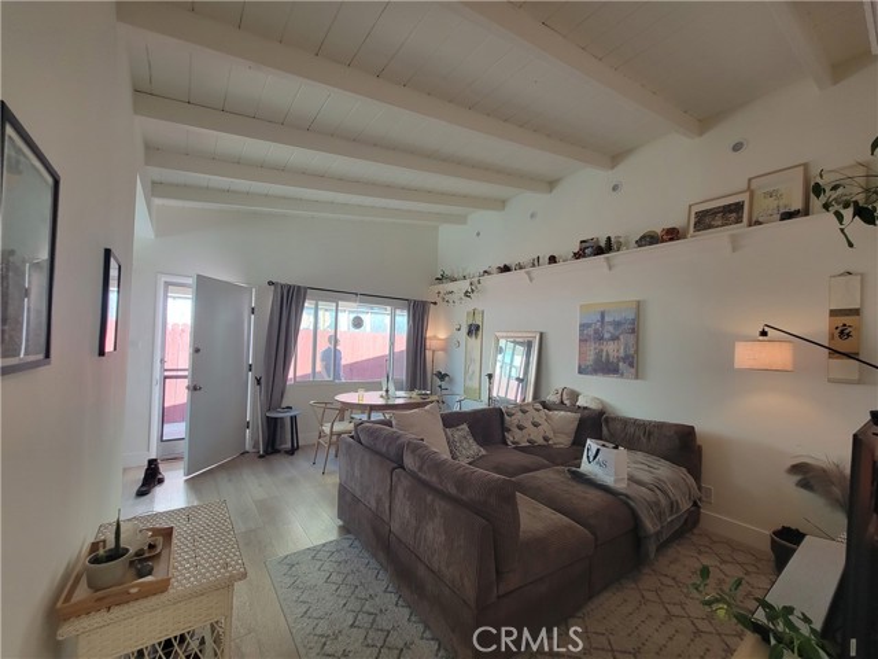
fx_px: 330
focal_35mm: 13
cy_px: 330
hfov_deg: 106.2
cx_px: 439
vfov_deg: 89.9
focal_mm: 2.2
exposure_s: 1/60
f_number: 2.2
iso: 125
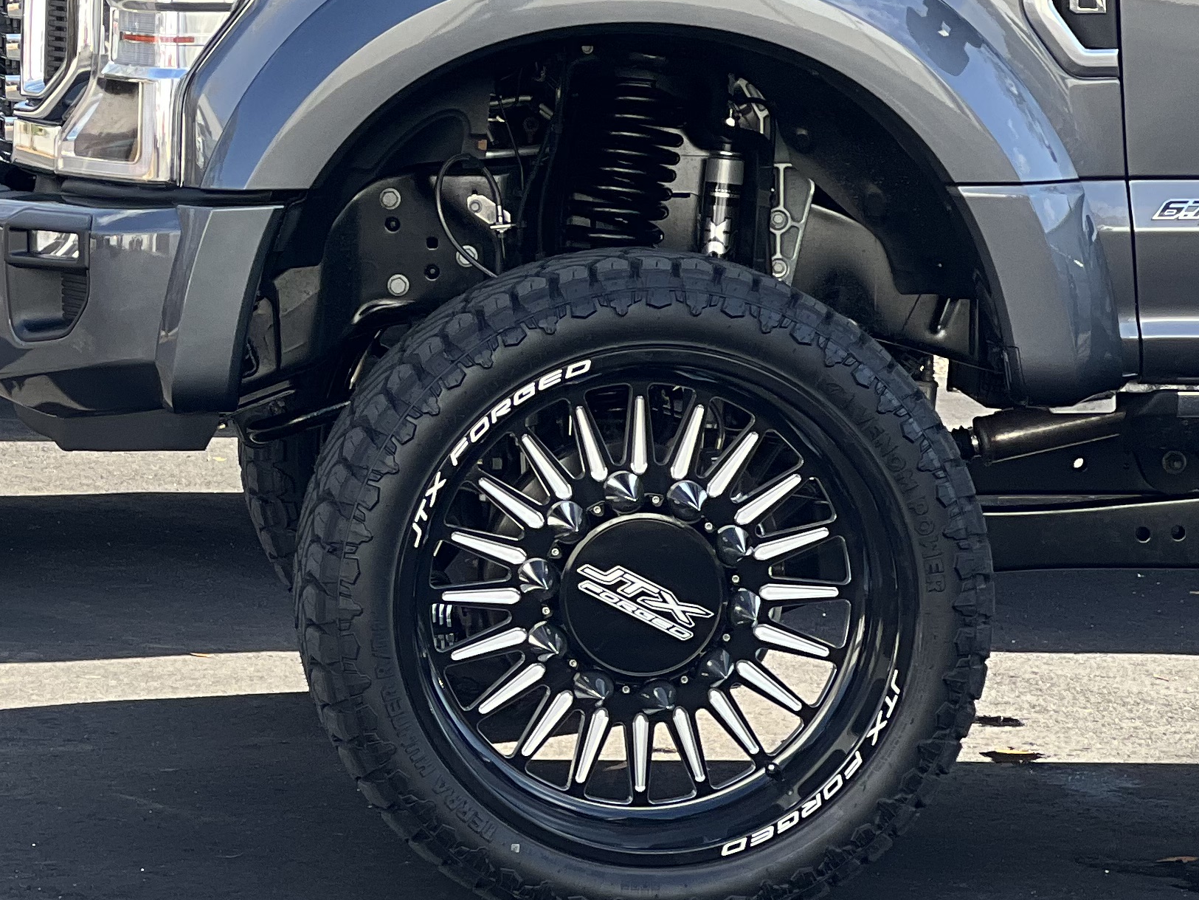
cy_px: 141
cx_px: -106
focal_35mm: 191
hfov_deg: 10.2
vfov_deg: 7.8
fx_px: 6616
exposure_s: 1/121
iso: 32
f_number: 2.8
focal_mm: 9
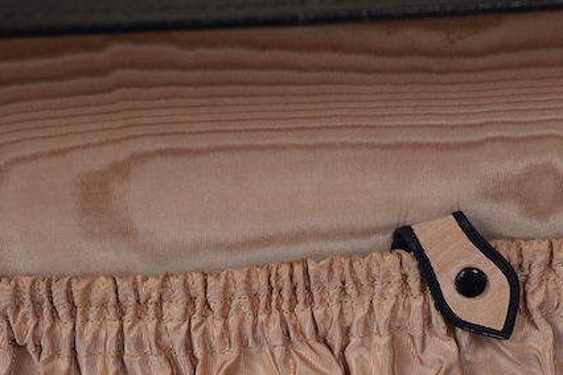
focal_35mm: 95
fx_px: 1486
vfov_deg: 14.1
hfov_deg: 21.2
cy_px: 393
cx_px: 455
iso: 1250
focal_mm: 30
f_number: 9
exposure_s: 1/125
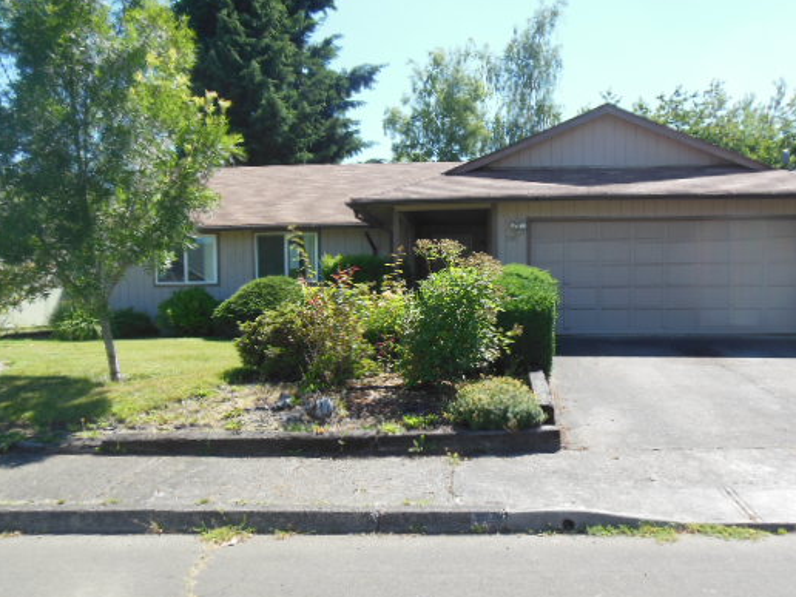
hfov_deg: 58.3
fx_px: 713
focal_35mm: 31
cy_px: 324
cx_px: 429
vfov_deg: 45.4
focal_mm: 4.5
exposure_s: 1/640
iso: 125
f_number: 3.2
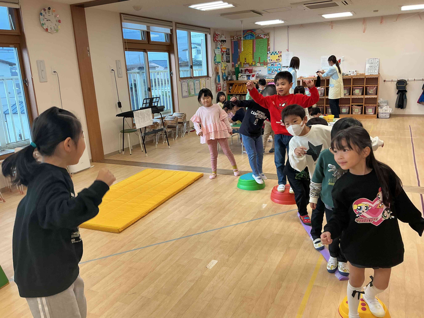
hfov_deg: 61.7
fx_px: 355
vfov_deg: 48.2
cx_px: 212
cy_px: 159
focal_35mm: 29
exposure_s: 1/120
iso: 32
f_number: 1.8
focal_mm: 3
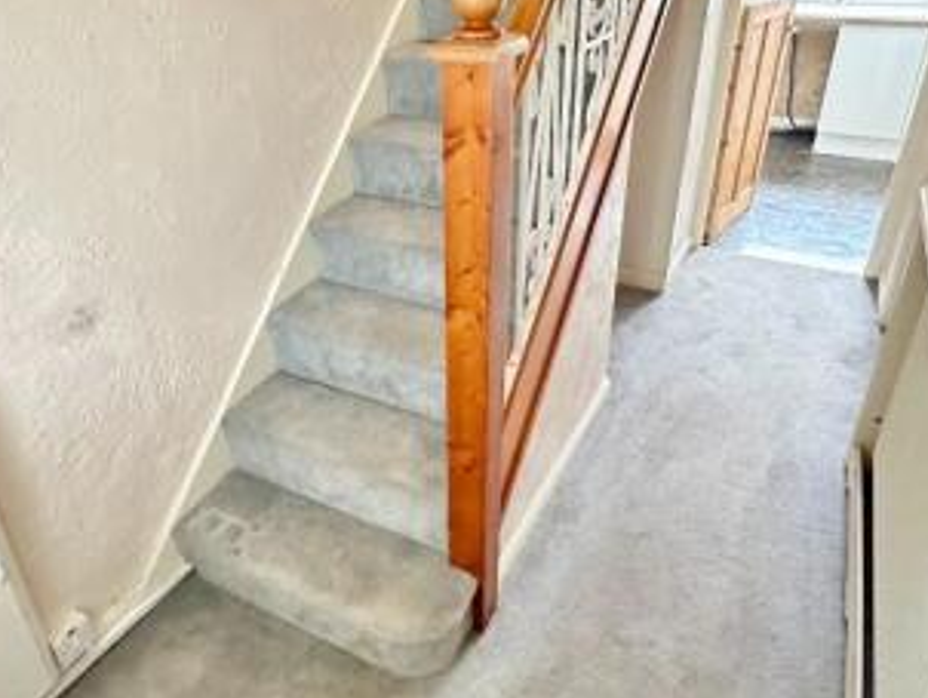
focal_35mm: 27
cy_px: 294
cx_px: 413
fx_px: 724
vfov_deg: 51.2
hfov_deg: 65.1
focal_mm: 2.22
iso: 1250
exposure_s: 1/41
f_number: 2.2
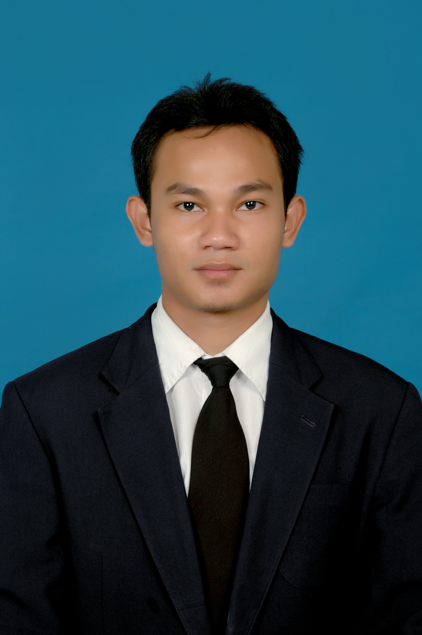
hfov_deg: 13.0
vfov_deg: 19.5
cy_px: 318
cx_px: 211
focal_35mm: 105
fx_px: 1850
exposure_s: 1/125
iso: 200
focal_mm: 70
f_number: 7.1
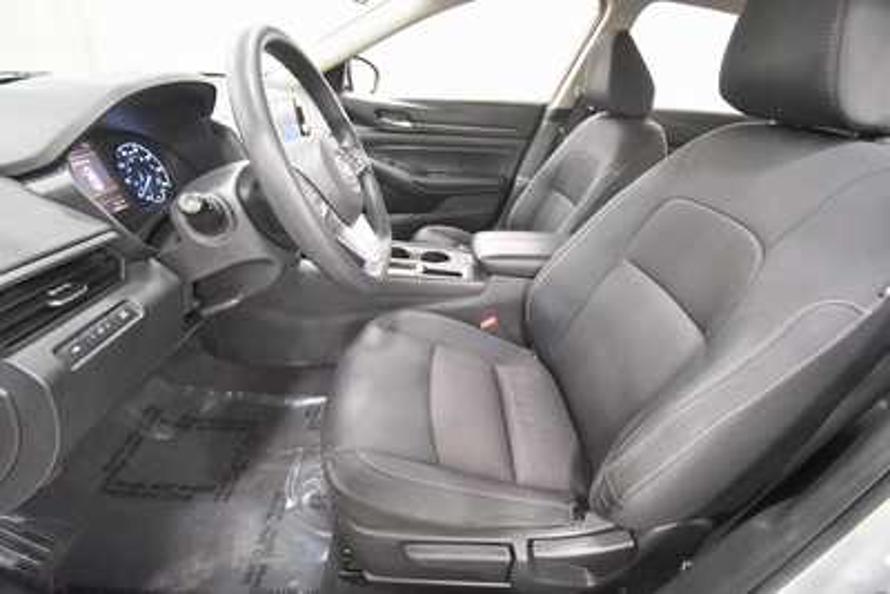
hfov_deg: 100.4
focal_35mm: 15
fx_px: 371
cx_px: 445
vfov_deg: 77.4
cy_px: 297
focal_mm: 10
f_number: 4.5
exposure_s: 1/80
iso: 3200
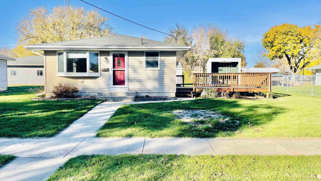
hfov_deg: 66.1
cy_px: 89
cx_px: 158
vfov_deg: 40.2
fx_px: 247
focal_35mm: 29
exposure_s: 1/2257
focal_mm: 4.2
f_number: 1.6
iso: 32
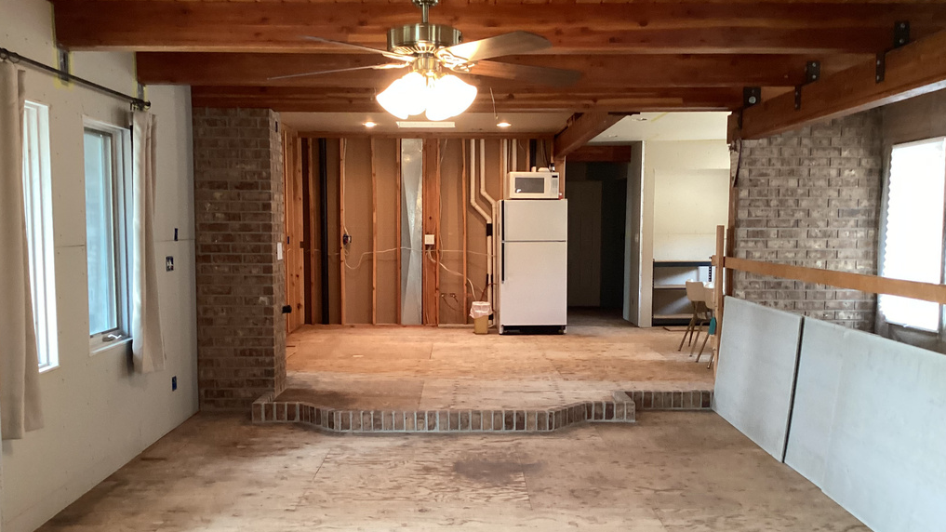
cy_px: 299
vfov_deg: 34.6
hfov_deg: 58.0
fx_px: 853
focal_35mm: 34
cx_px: 473
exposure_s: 1/60
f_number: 2.4
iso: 320
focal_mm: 3.3
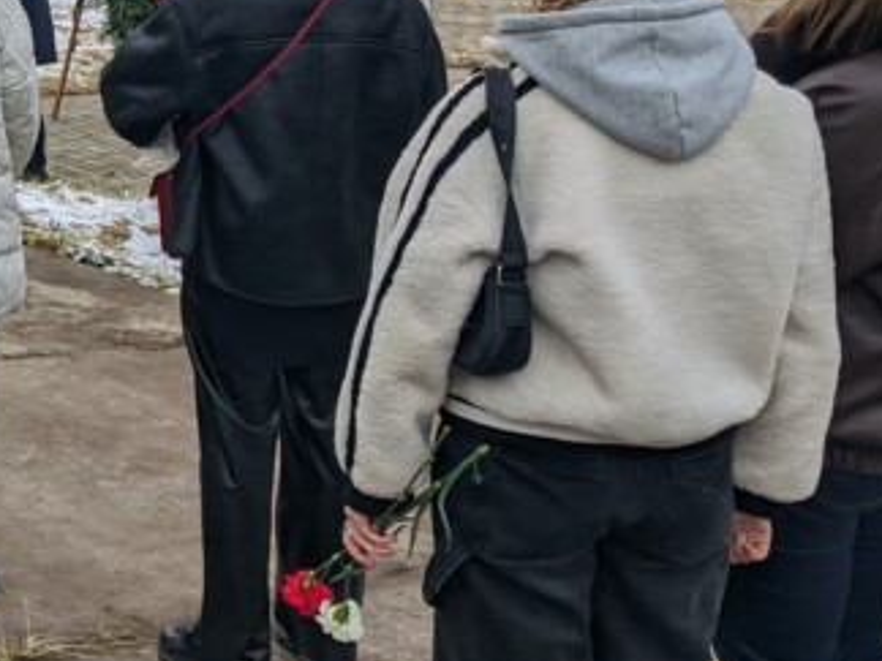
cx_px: -452
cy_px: 92
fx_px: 2013
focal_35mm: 79
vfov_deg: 18.4
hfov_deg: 20.9
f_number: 2
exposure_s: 1/495
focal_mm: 4.58
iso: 24
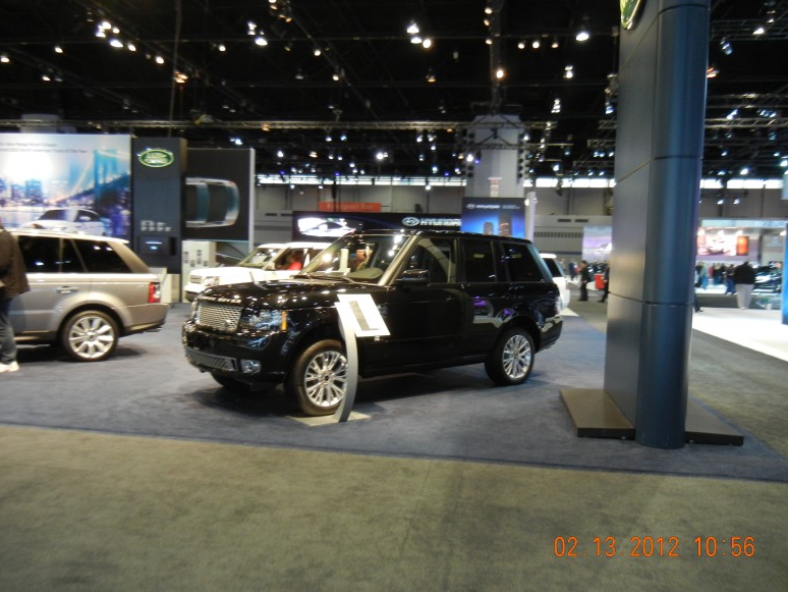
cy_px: 305
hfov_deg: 58.3
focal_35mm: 31
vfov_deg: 45.5
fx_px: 706
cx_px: 397
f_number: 3.5
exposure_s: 1/39.8
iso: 400
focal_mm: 5.4
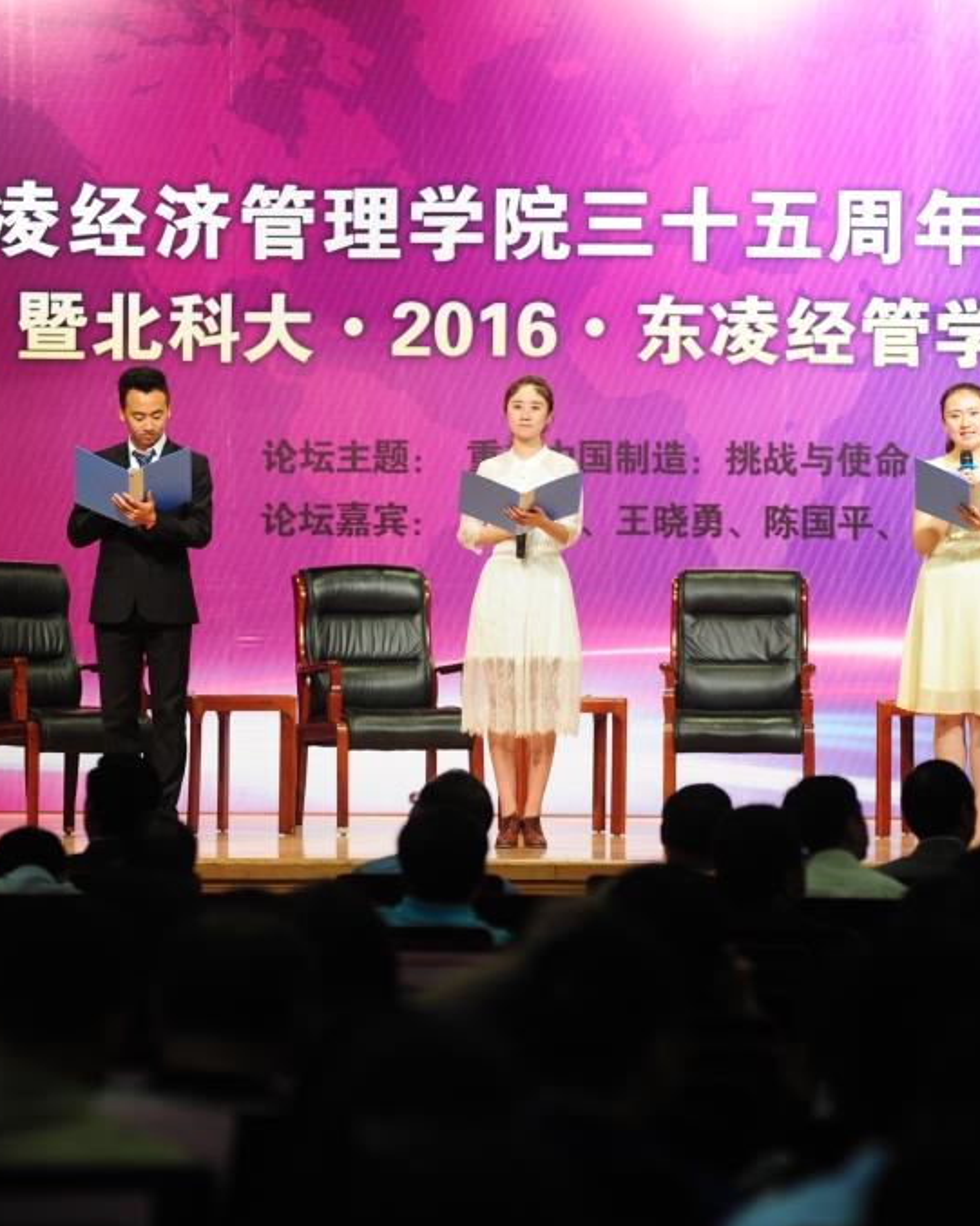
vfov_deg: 9.4
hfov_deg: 7.5
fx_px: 7467
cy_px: 616
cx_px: 670
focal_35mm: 206
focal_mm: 145
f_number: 4.5
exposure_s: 1/320
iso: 1600
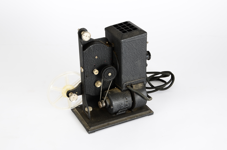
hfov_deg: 32.0
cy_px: 75
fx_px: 396
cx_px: 114
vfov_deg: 21.5
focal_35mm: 63
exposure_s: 1/100
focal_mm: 42
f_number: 10
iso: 100
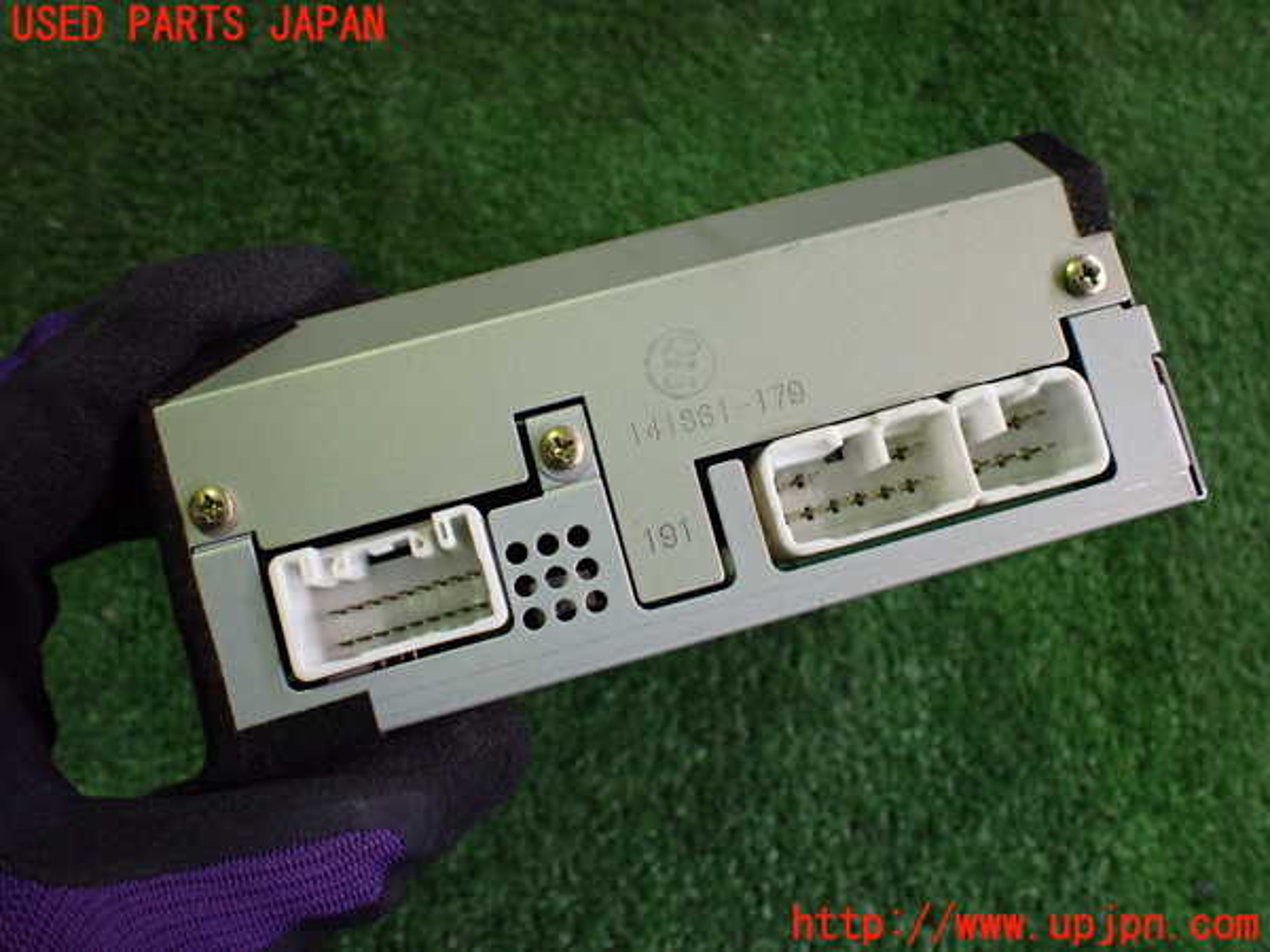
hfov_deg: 60.0
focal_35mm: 30
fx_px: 1101
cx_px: 635
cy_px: 476
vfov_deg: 46.8
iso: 500
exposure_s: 1/125
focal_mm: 5.4
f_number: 2.3
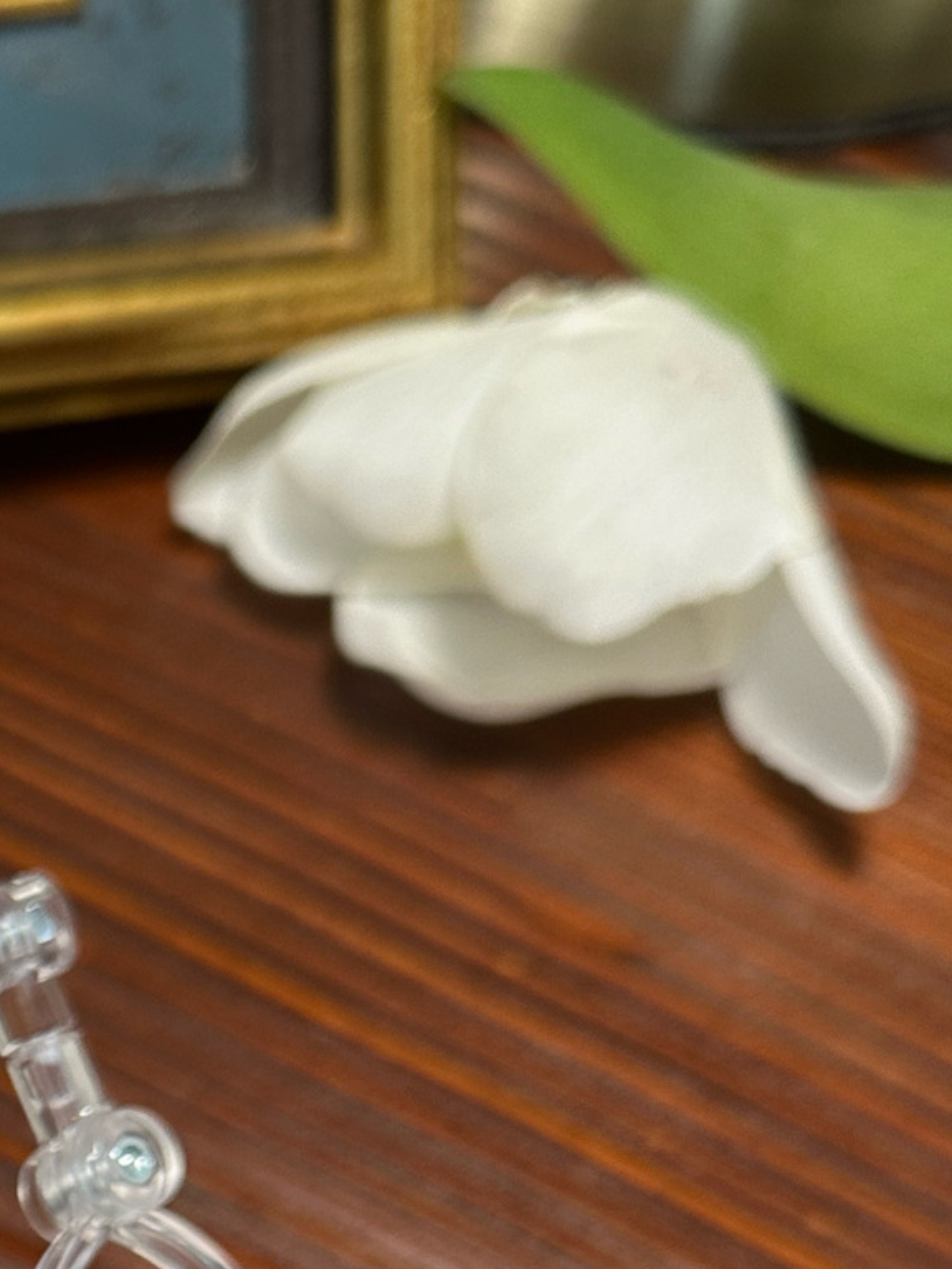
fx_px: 2750
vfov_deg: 23.9
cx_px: -489
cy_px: 1479
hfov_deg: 17.6
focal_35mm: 75
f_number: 1.78
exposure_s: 1/120
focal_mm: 6.86
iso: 125
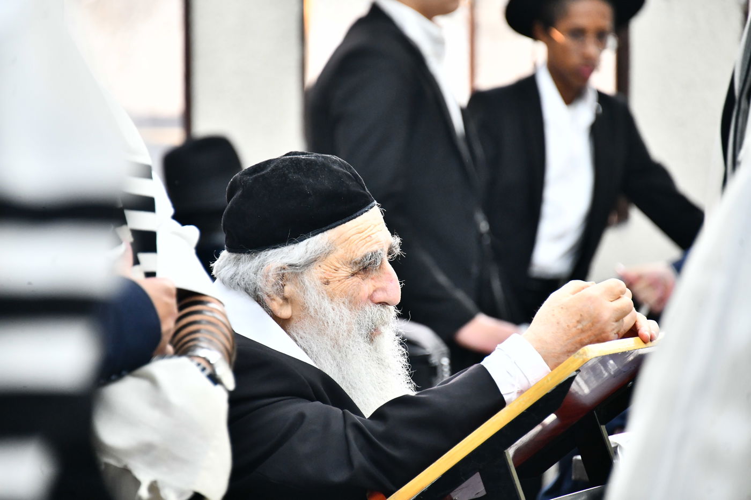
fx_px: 6257
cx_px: 376
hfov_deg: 6.9
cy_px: 250
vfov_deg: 4.6
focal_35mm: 300
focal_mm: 300
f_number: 5.6
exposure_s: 1/125
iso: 3200
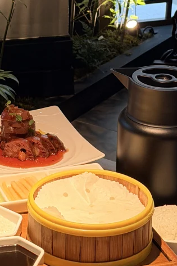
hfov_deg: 9.0
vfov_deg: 13.4
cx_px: 9
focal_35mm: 152
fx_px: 1122
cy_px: 31
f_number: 1.78
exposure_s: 1/100
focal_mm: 6.76
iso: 125
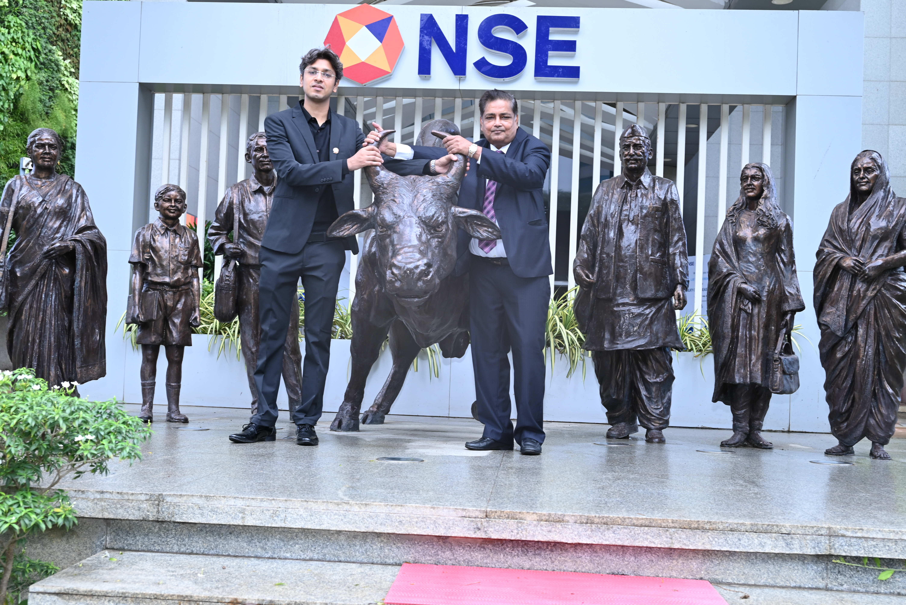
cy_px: 302
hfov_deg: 47.4
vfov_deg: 32.7
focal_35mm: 41
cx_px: 453
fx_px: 1032
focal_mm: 41
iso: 640
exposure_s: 1/125
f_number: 6.3
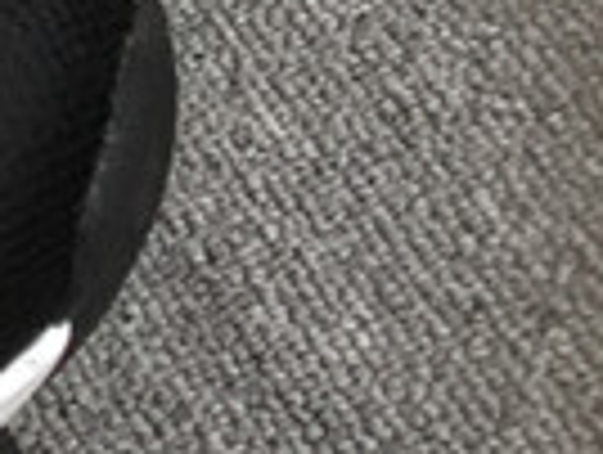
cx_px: -1256
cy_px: -254
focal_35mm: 208
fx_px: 3630
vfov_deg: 7.0
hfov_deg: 8.0
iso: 40
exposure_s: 1/100
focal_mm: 3.3
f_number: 2.4
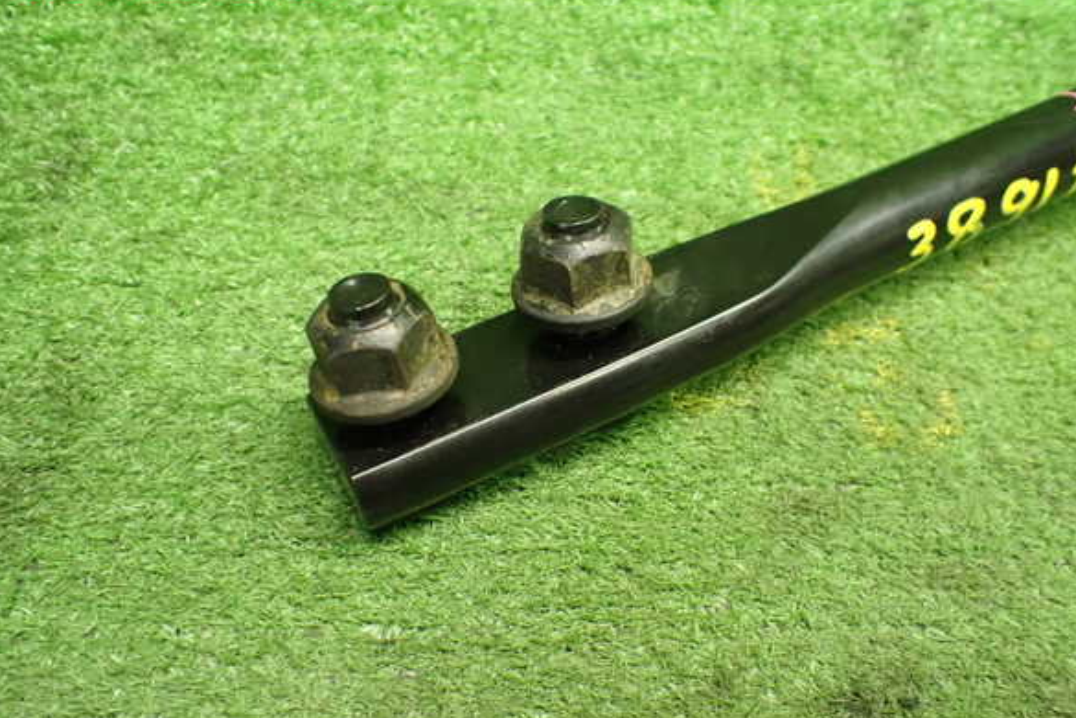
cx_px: 546
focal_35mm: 32
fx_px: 956
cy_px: 376
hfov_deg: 58.7
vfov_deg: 41.1
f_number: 2.3
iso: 800
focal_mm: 5.4
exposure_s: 1/60
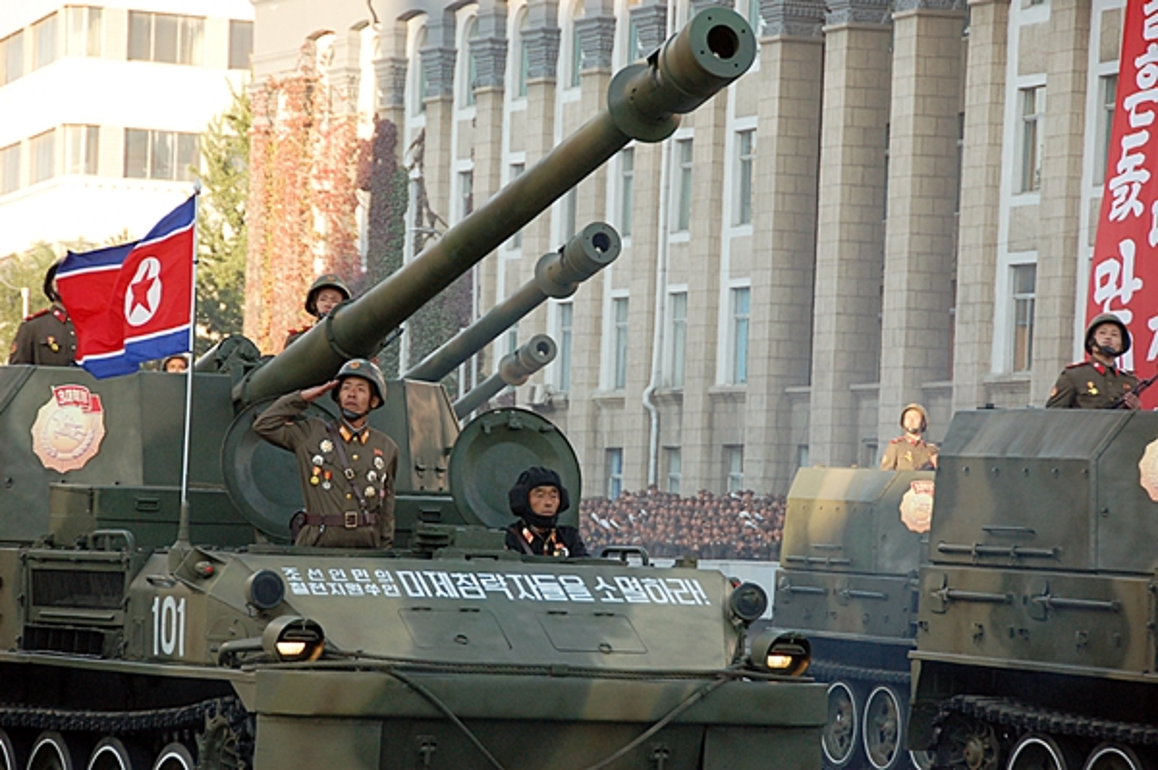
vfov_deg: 8.7
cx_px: 579
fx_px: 5062
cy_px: 385
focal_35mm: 158
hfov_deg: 13.1
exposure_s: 1/320
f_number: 5.6
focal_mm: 105
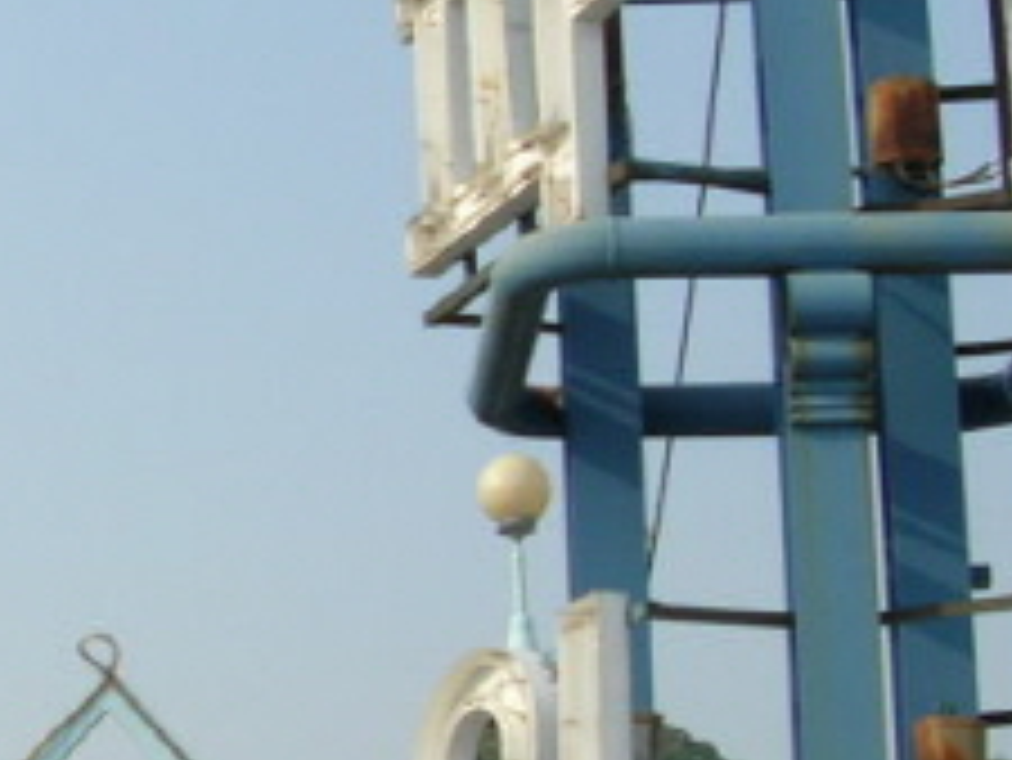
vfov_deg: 11.0
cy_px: 504
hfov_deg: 13.9
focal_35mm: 135
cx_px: -423
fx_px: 3949
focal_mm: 7.8
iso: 64
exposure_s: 1/491
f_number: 4.8
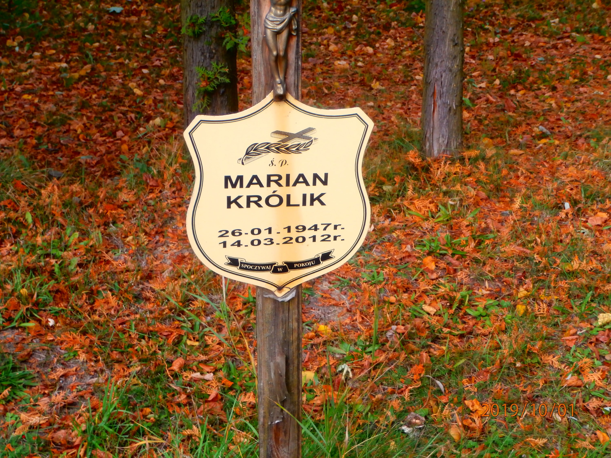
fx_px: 1200
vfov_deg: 21.6
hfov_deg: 28.6
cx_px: 306
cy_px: 229
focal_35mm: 68
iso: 100
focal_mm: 12.1
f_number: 4.7
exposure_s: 1/125
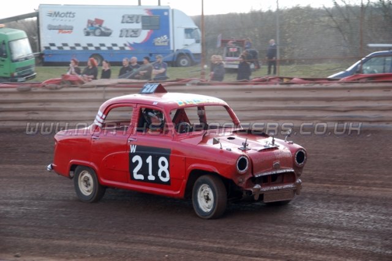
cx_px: 196
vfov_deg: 11.7
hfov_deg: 17.5
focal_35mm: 117
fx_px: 1273
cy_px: 130
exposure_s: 1/500
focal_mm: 78
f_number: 5.6
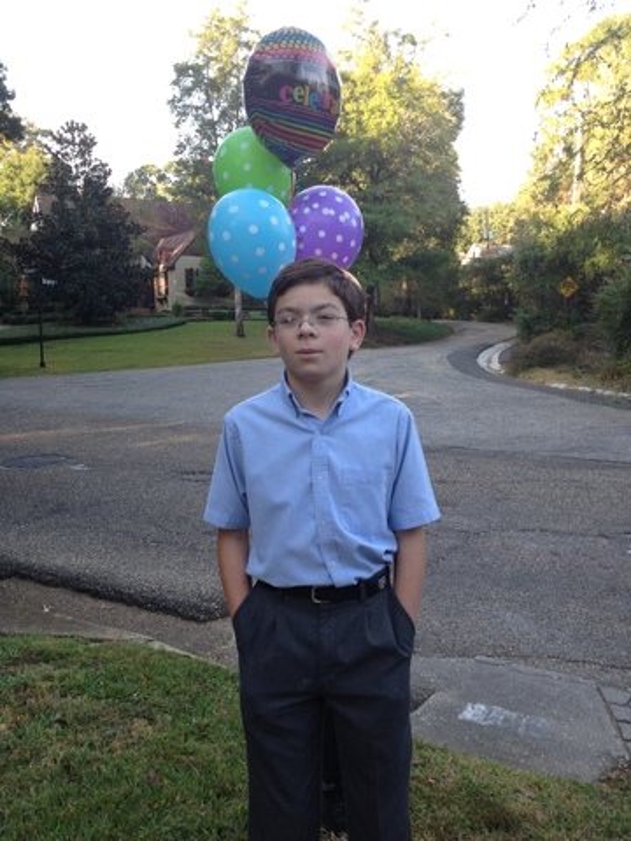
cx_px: 316
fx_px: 851
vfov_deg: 52.6
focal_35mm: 35
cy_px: 420
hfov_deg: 40.7
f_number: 2.4
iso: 50
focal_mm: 4.28
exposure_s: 1/127
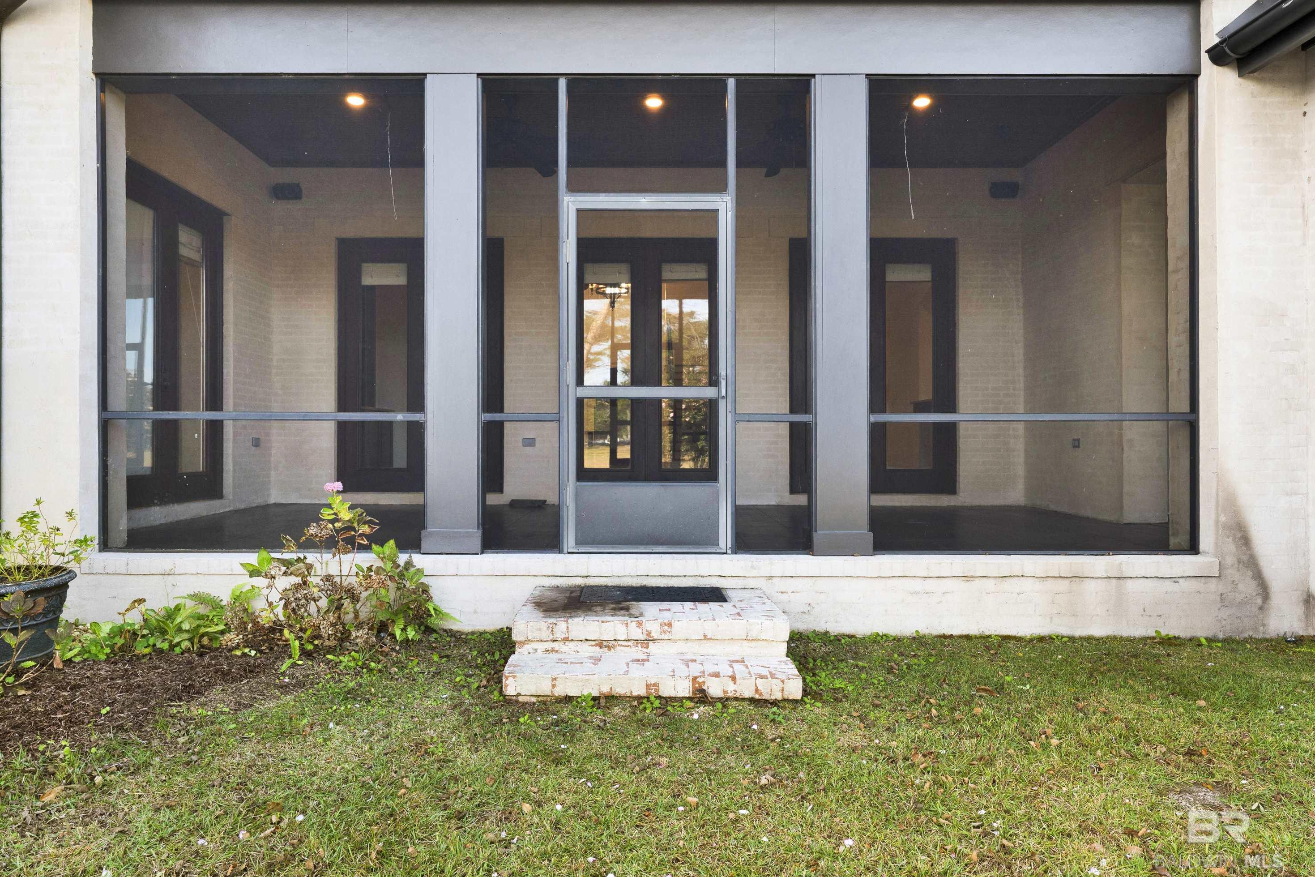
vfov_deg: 55.1
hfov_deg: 76.1
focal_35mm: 23
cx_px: 644
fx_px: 840
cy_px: 447
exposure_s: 1/60
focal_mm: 22
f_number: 11
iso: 500
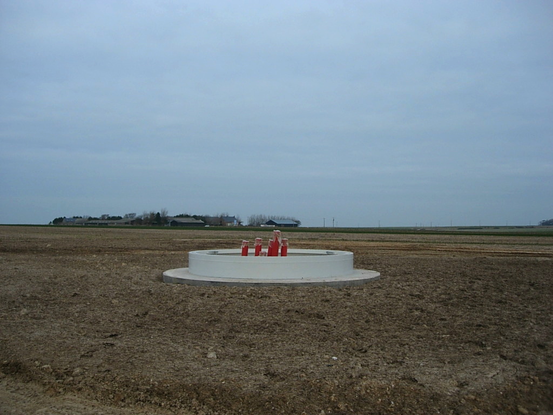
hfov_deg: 49.0
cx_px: 276
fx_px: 607
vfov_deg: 37.7
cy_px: 208
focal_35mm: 38
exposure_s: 1/1024
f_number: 2.8
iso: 64
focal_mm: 7.8
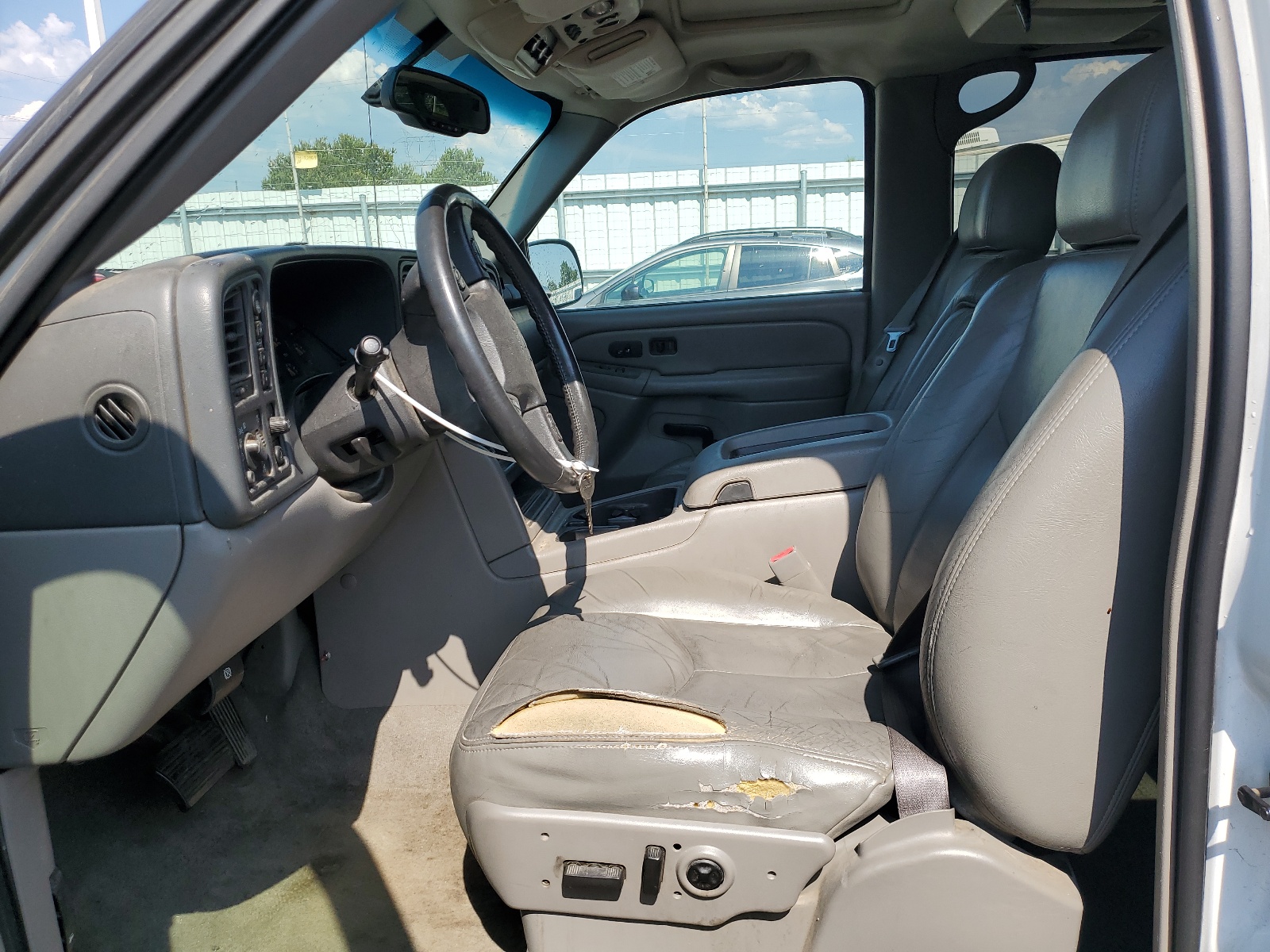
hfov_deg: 67.3
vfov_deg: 53.1
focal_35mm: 26
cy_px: 476
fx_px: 954
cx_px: 635
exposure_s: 1/2000
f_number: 1.5
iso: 50
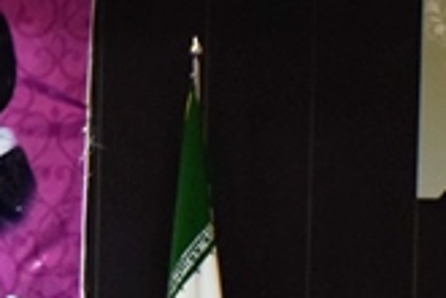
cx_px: -297
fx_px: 4720
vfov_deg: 3.6
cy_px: 535
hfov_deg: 5.3
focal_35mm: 381
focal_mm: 42
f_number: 4.5
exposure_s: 1/60
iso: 1400
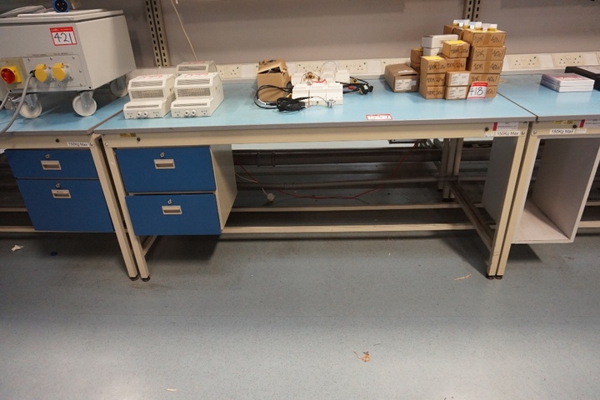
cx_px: 300
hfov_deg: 73.7
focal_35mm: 24
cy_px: 200
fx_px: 400
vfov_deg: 53.1
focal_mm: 16
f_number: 3.5
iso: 2000
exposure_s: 1/160
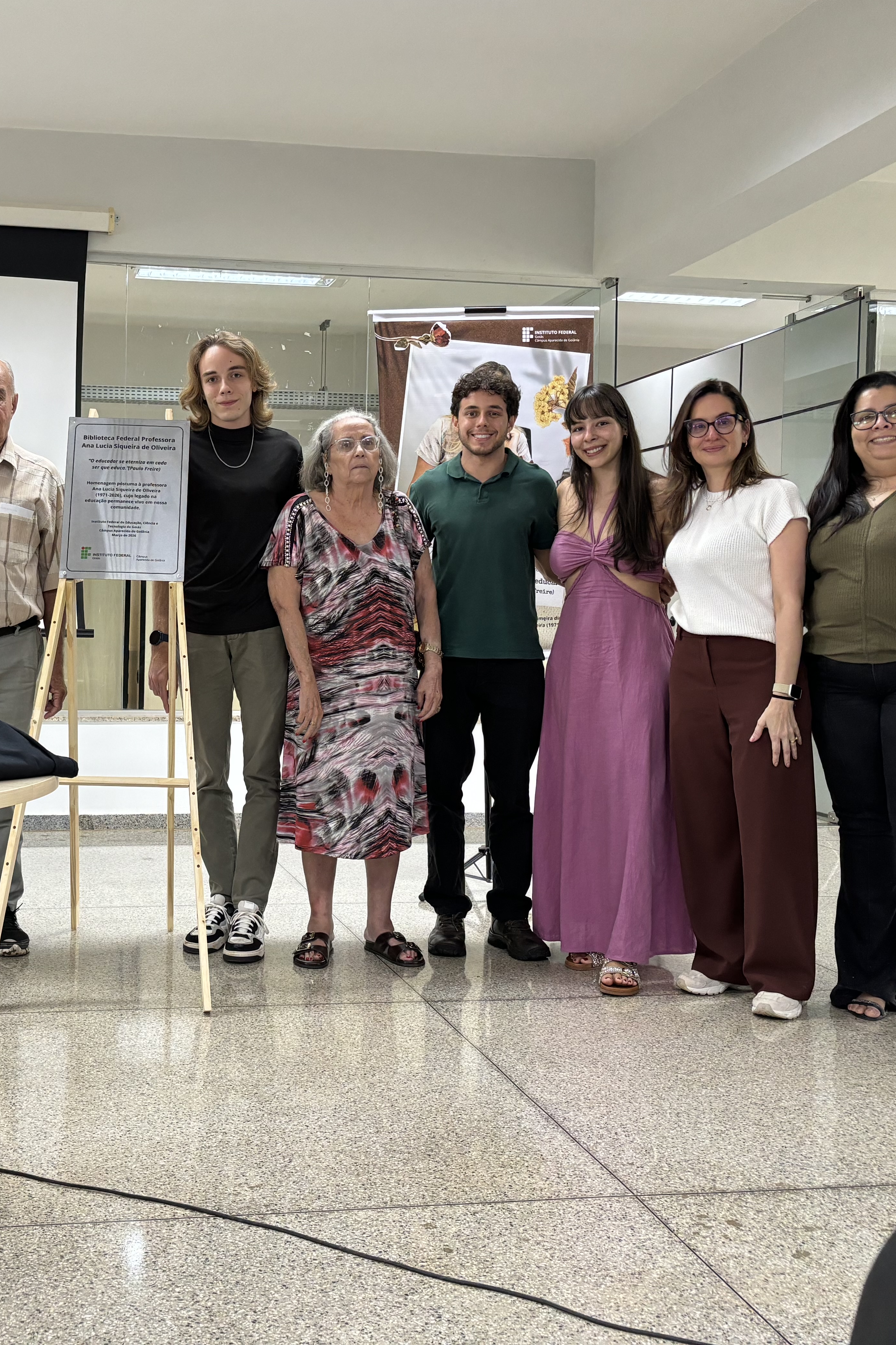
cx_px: 201
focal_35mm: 37
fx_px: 1381
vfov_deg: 51.9
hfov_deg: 35.0
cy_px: 656
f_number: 1.6
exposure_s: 1/60
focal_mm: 5.96
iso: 200
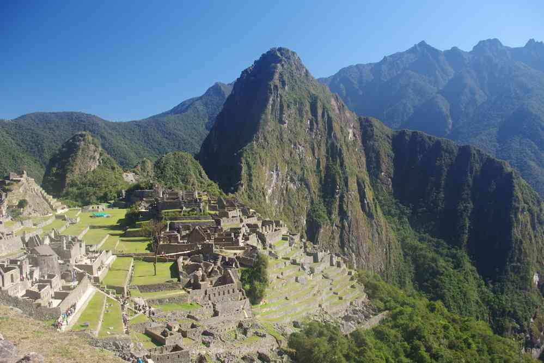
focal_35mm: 32
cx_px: 272
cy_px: 182
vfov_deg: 41.7
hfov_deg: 59.5
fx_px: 476
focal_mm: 21
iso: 200
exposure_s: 1/50
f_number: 10
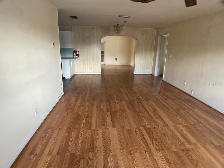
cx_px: 112
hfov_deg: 61.7
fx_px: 188
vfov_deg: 48.2
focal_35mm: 29
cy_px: 84
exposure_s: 1/60
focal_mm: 3
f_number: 1.8
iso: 160
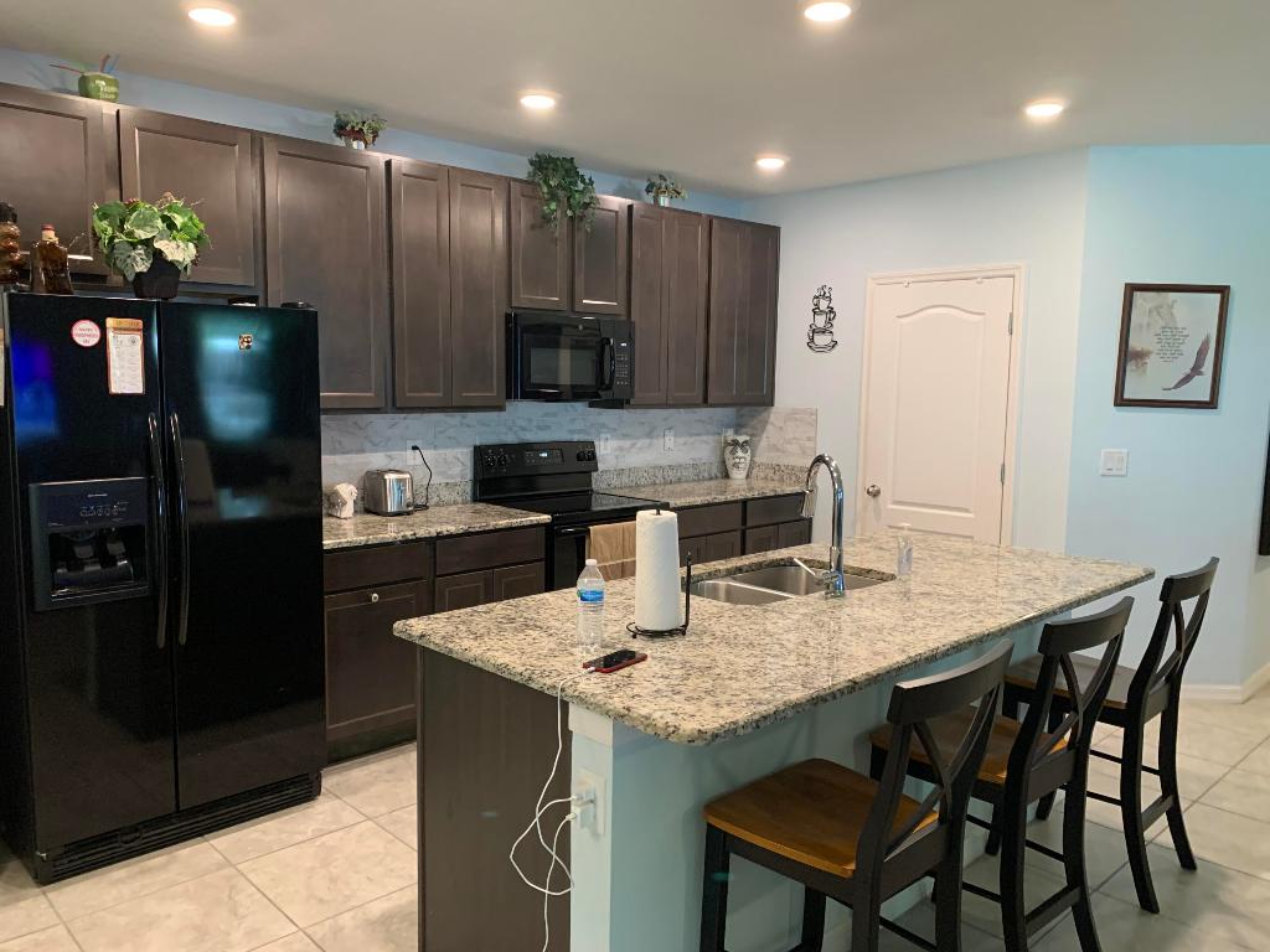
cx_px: 635
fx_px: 954
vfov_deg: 53.1
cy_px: 476
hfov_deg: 67.3
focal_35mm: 26
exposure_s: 1/60
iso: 250
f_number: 1.8
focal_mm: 4.25
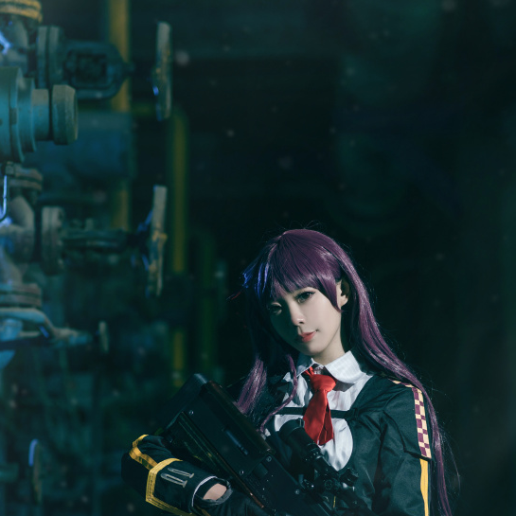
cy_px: 409
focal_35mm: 159
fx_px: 2681
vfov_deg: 11.0
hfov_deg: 11.0
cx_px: 308
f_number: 2
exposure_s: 1/250
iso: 100
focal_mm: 85
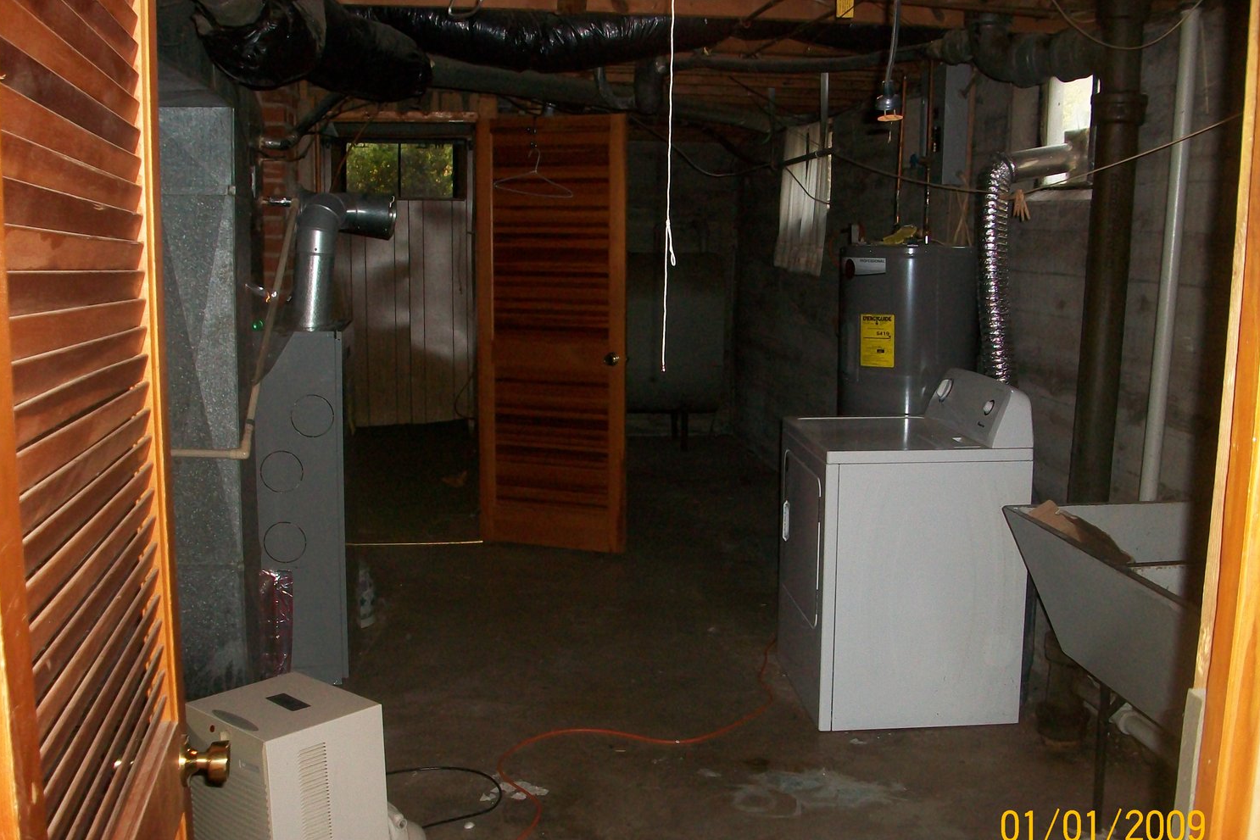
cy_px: 453
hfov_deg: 53.1
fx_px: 1260
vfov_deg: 36.9
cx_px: 630
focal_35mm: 36
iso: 160
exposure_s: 1/60
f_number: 2.8
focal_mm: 5.7
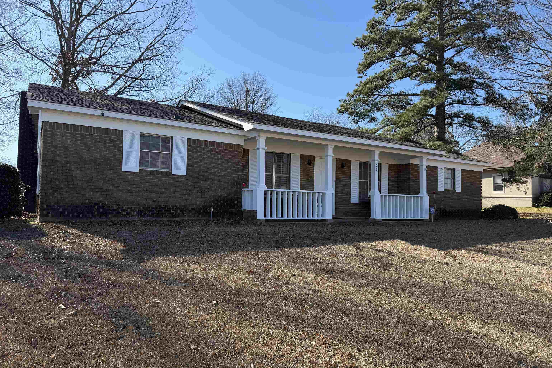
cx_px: 276
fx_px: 383
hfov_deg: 71.5
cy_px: 188
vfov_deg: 51.3
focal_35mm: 25
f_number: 1.78
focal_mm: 6.76
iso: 80
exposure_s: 1/2169
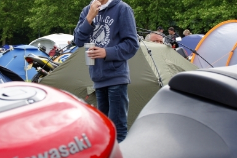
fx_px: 539
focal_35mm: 82
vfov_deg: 16.7
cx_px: 102
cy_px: 52
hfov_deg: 24.8
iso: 200
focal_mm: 35
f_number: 5.6
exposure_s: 1/400
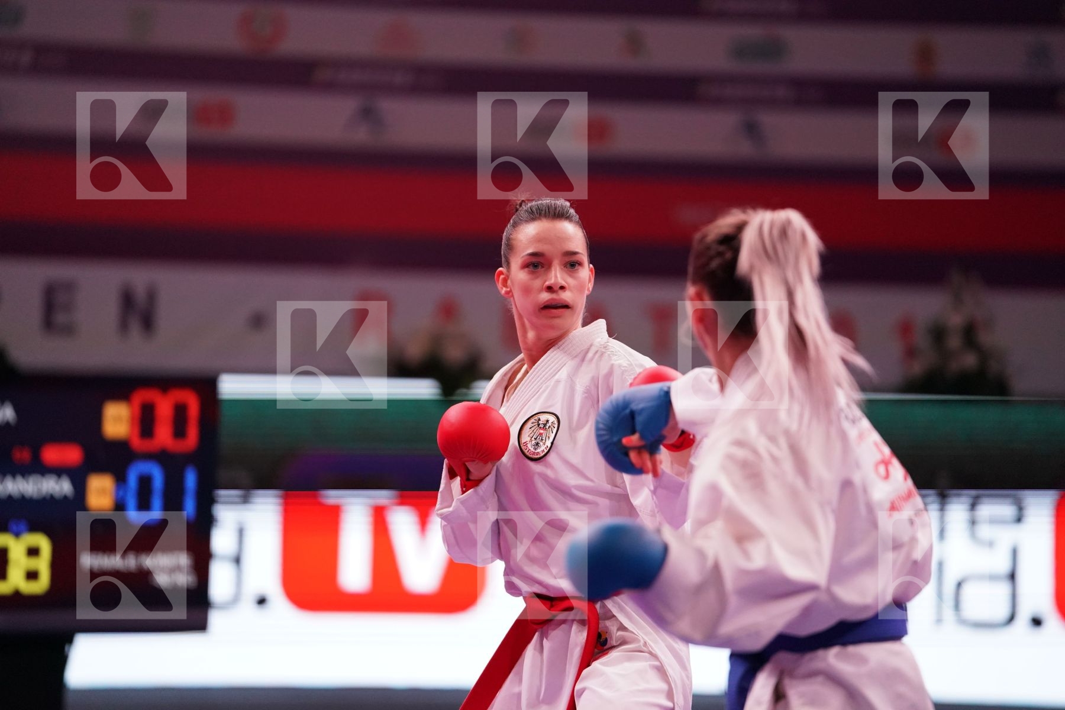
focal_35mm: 200
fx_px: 5916
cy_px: 355
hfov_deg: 10.3
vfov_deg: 6.9
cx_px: 532
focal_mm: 200
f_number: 2.8
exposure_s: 1/1000
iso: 4000
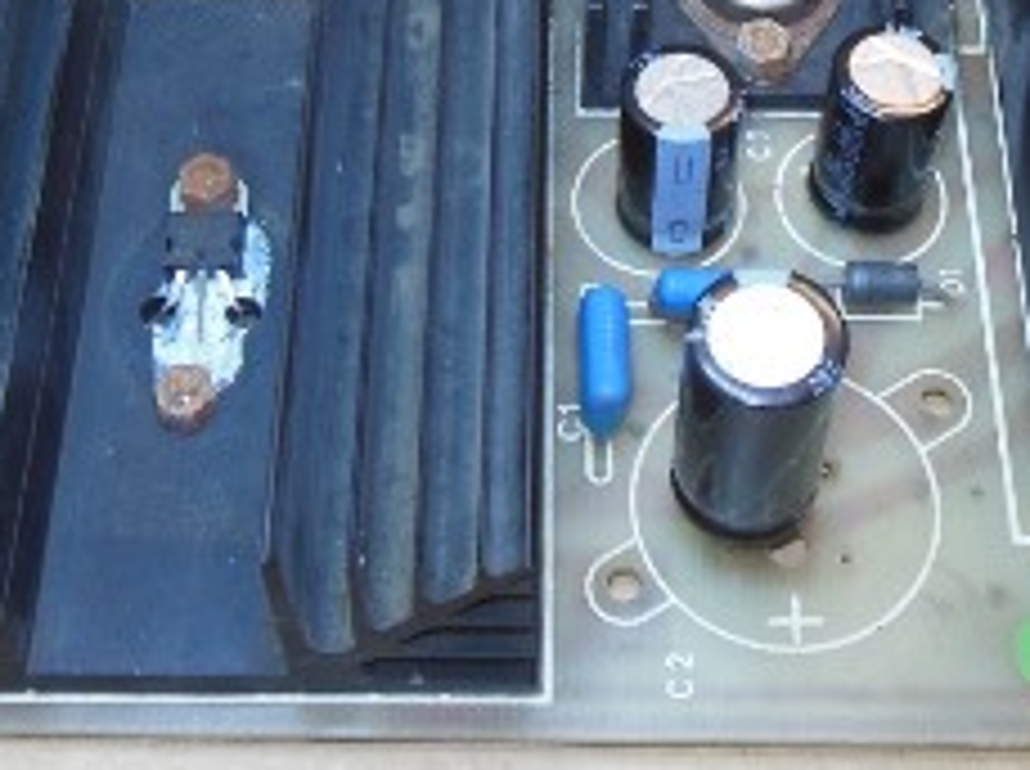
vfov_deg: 28.4
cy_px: 63
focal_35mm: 49
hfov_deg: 38.9
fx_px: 1456
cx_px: 589
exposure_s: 1/30
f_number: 3.2
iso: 125
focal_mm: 4.5
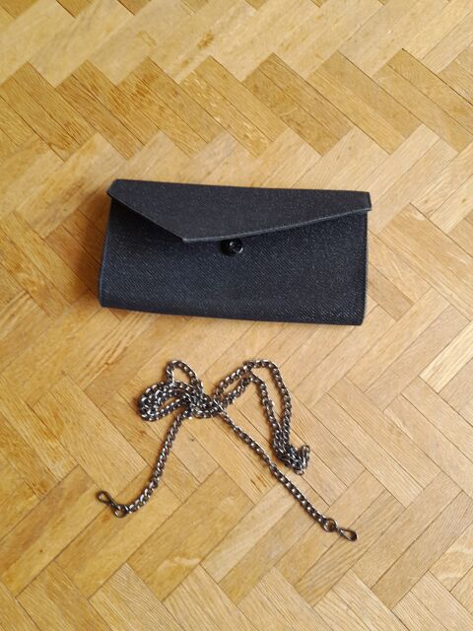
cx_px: 236
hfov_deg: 54.9
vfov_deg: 69.4
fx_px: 455
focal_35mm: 25
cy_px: 316
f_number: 2
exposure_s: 1/50
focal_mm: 4.6
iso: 32
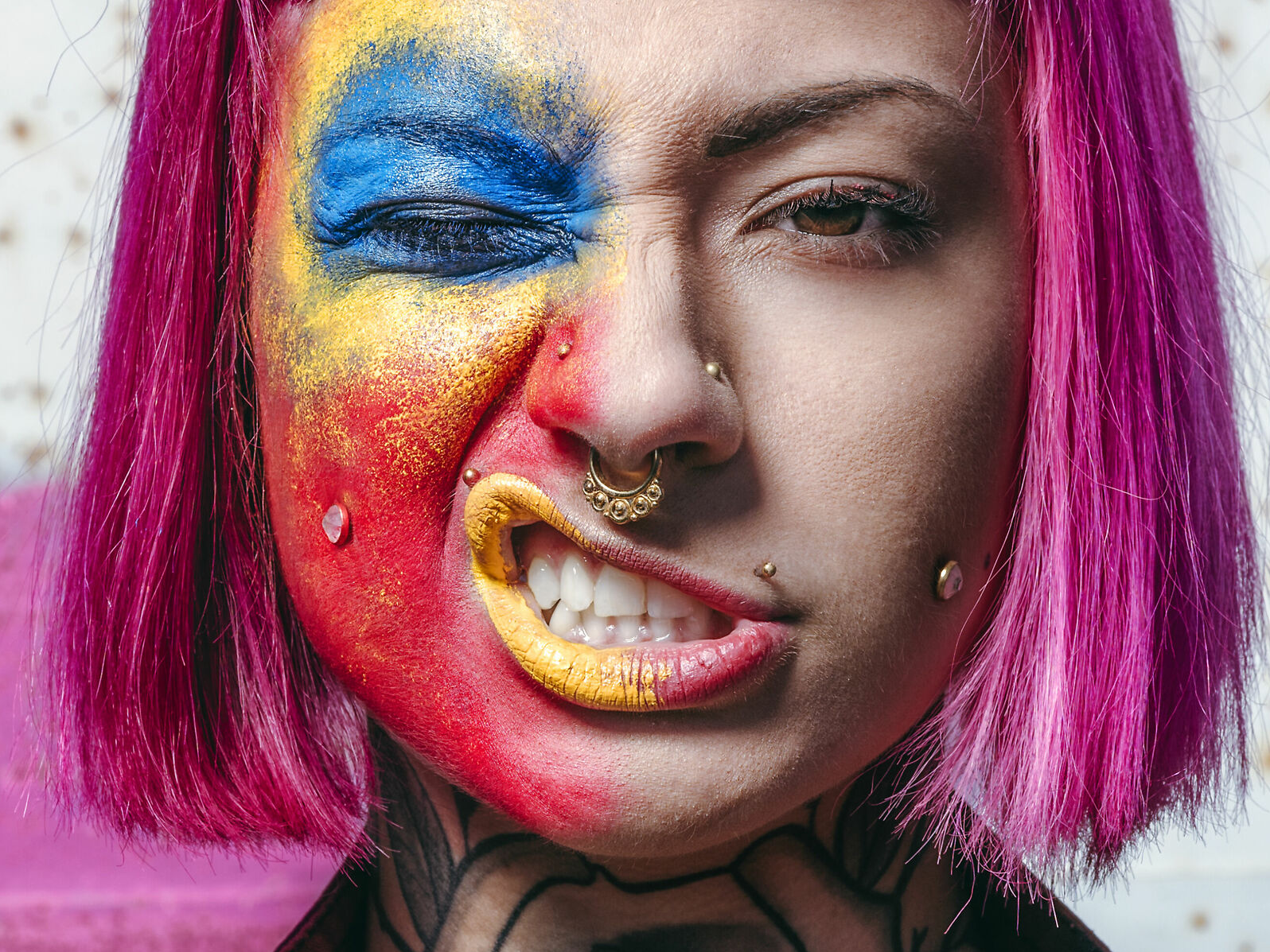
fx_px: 8328
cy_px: 394
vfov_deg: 6.5
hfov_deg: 8.7
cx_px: 636
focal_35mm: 227
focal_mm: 105
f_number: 6.3
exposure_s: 1/160
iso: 100
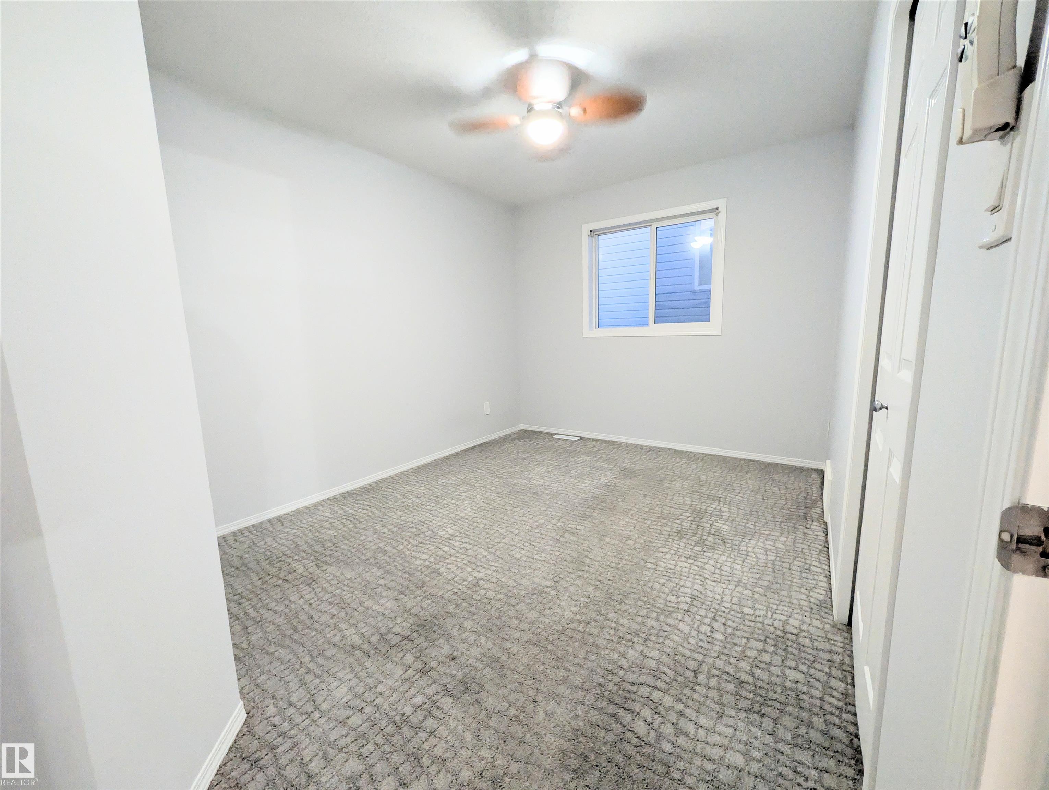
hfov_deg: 110.5
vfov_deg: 94.6
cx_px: 524
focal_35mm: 12
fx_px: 364
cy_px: 395
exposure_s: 1/24
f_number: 1.7
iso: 237
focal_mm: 2.02
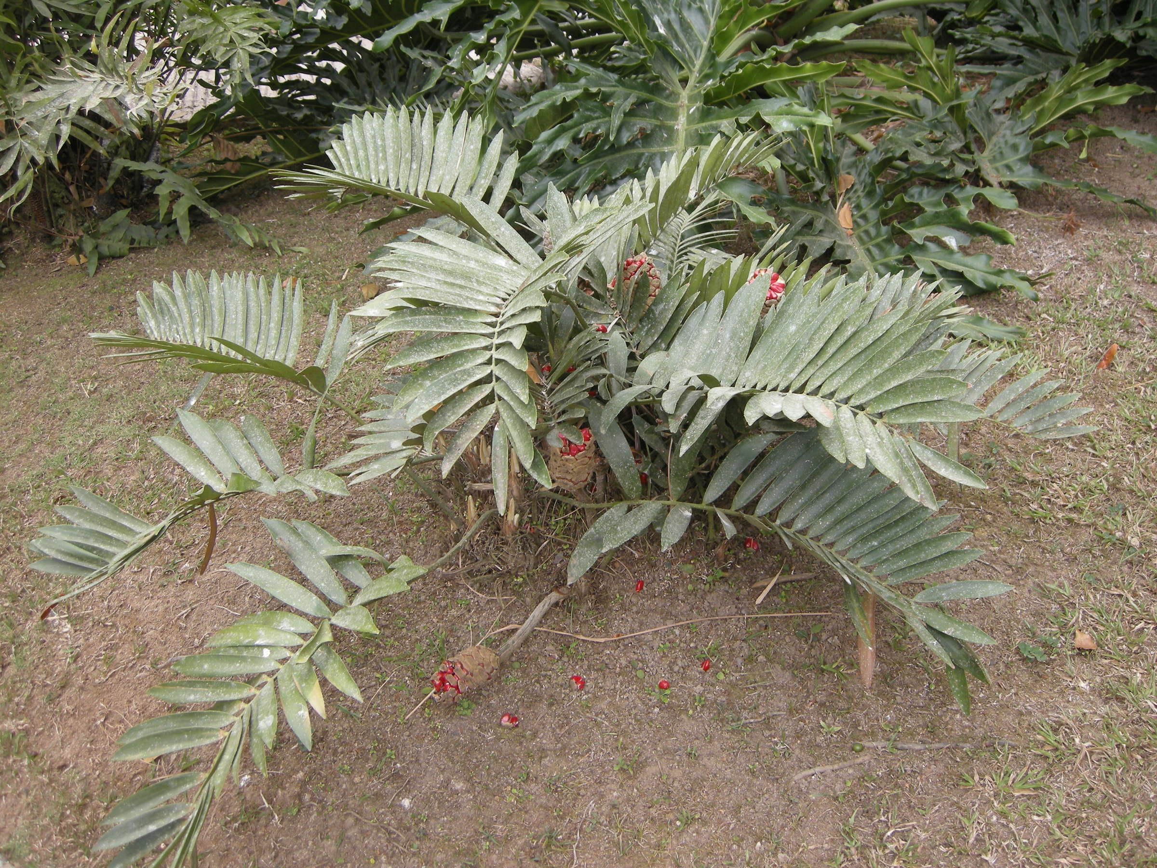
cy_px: 434
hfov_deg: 52.6
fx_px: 1170
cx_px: 578
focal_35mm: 35
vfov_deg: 40.7
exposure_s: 1/71
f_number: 3.4
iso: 64
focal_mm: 7.5
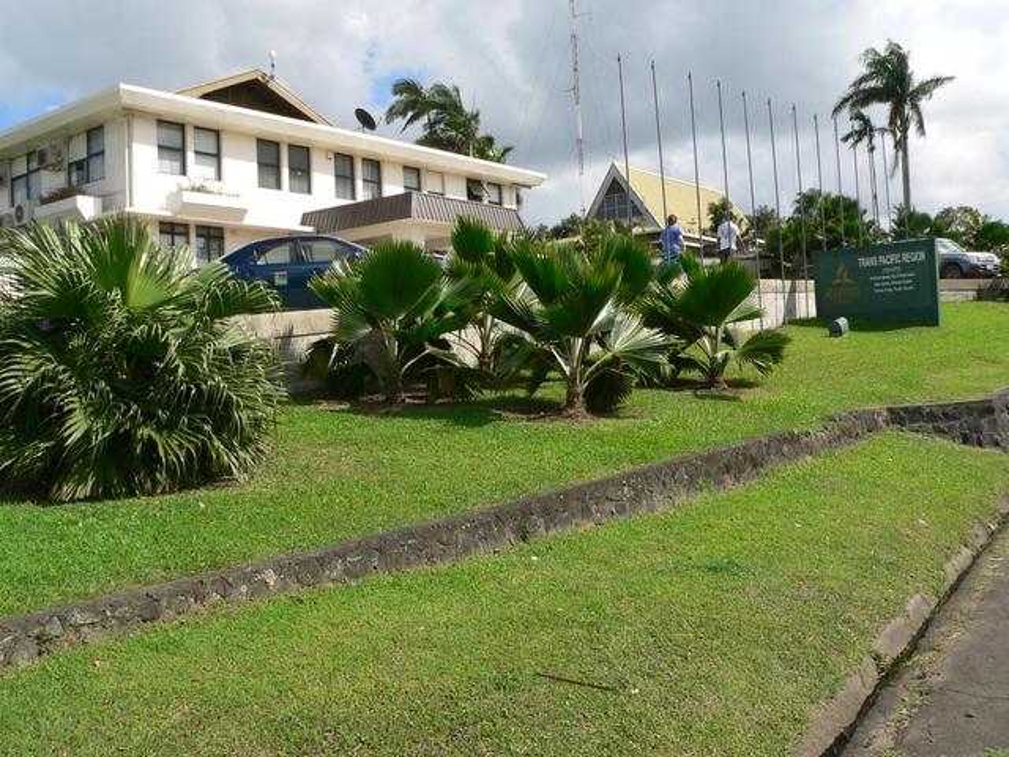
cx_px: 504
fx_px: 1049
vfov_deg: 39.7
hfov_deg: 51.4
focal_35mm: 36
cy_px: 378
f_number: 4.6
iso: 80
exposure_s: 1/500
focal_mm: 6
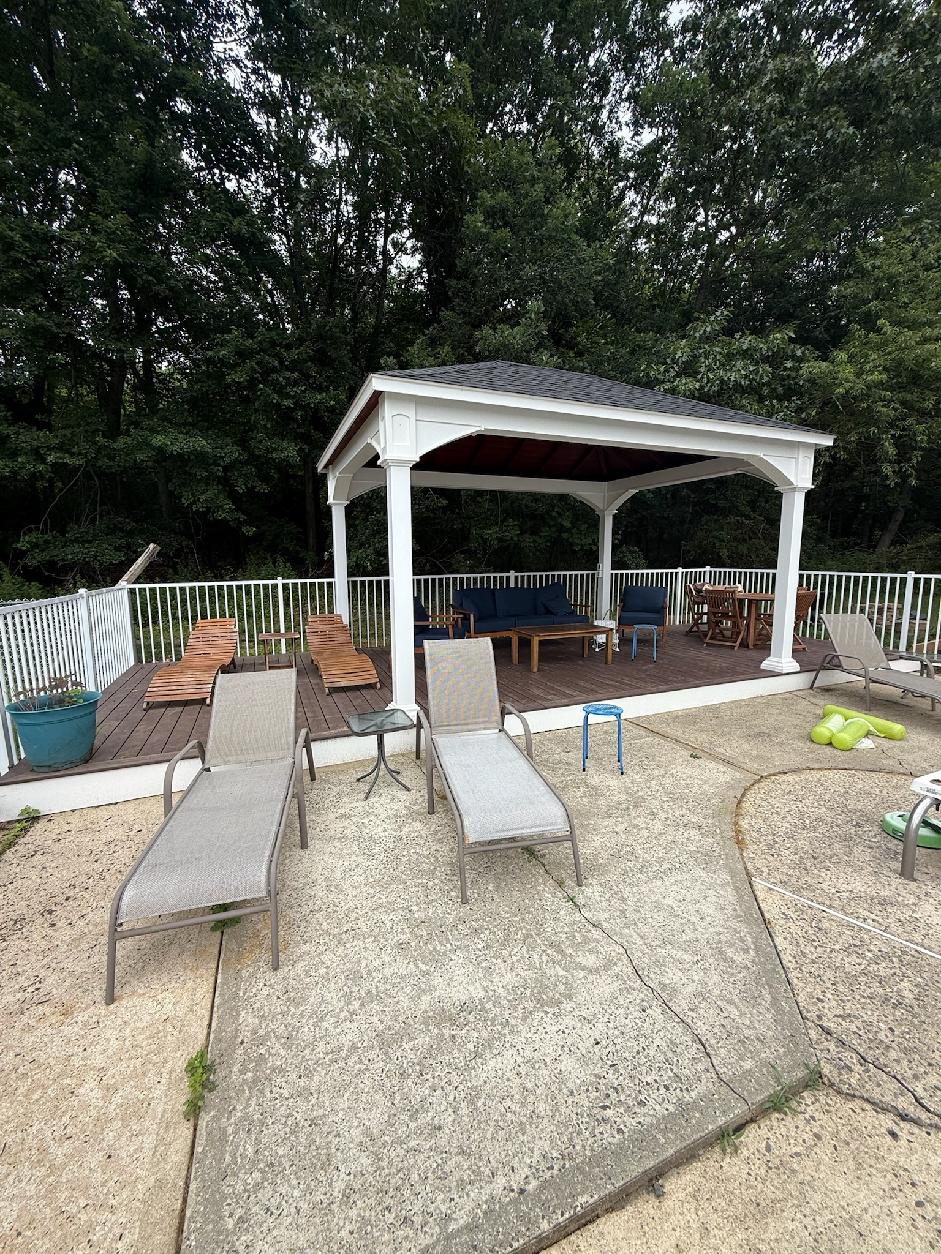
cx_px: 470
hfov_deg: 85.7
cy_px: 627
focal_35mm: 14
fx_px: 507
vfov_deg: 102.1
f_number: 2.2
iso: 50
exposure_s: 1/323
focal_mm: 2.22
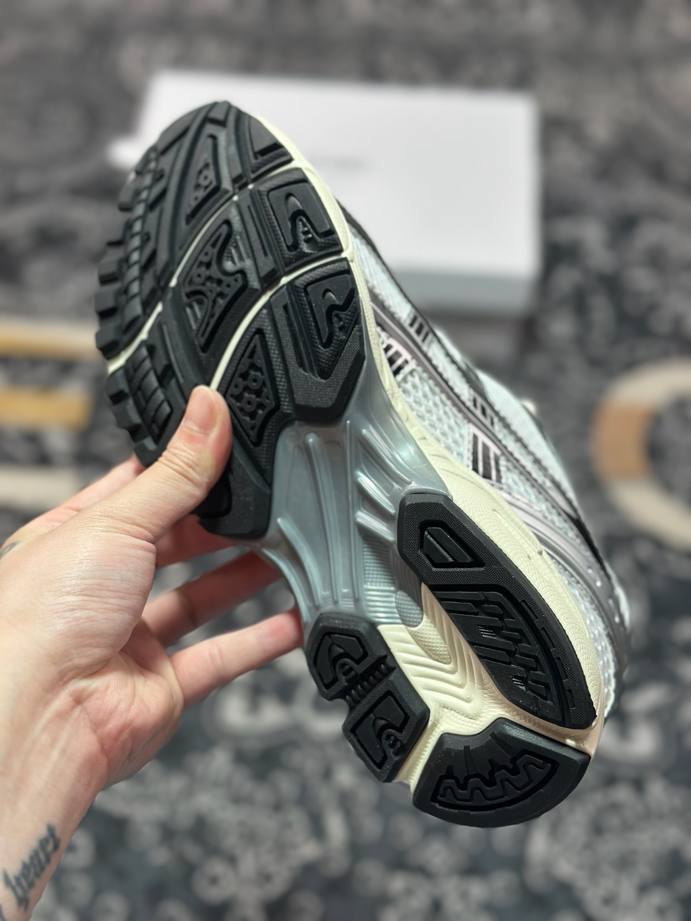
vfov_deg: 39.7
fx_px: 1278
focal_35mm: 48
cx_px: 346
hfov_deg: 30.3
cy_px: 460
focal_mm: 6.86
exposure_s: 1/398
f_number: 1.78
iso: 80
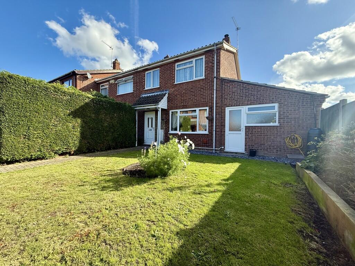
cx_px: 178
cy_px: 133
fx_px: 144
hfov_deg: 102.1
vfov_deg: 85.7
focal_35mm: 14
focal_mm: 2.22
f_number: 2.2
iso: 64
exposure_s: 1/535
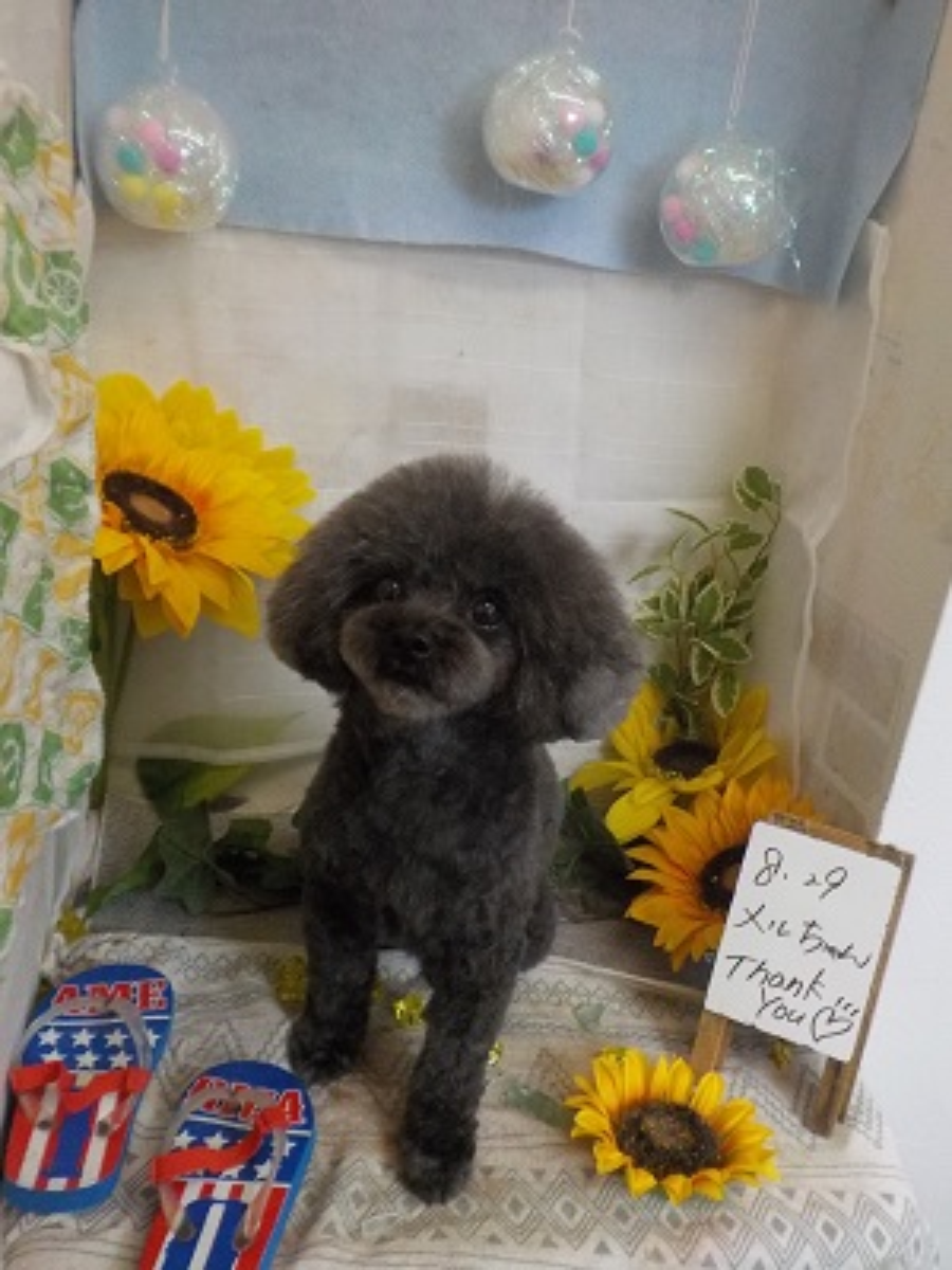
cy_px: 635
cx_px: 476
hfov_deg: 46.8
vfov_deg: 60.0
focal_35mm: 30
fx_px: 1100
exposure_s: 1/250
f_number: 3.3
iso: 640
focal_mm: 4.1
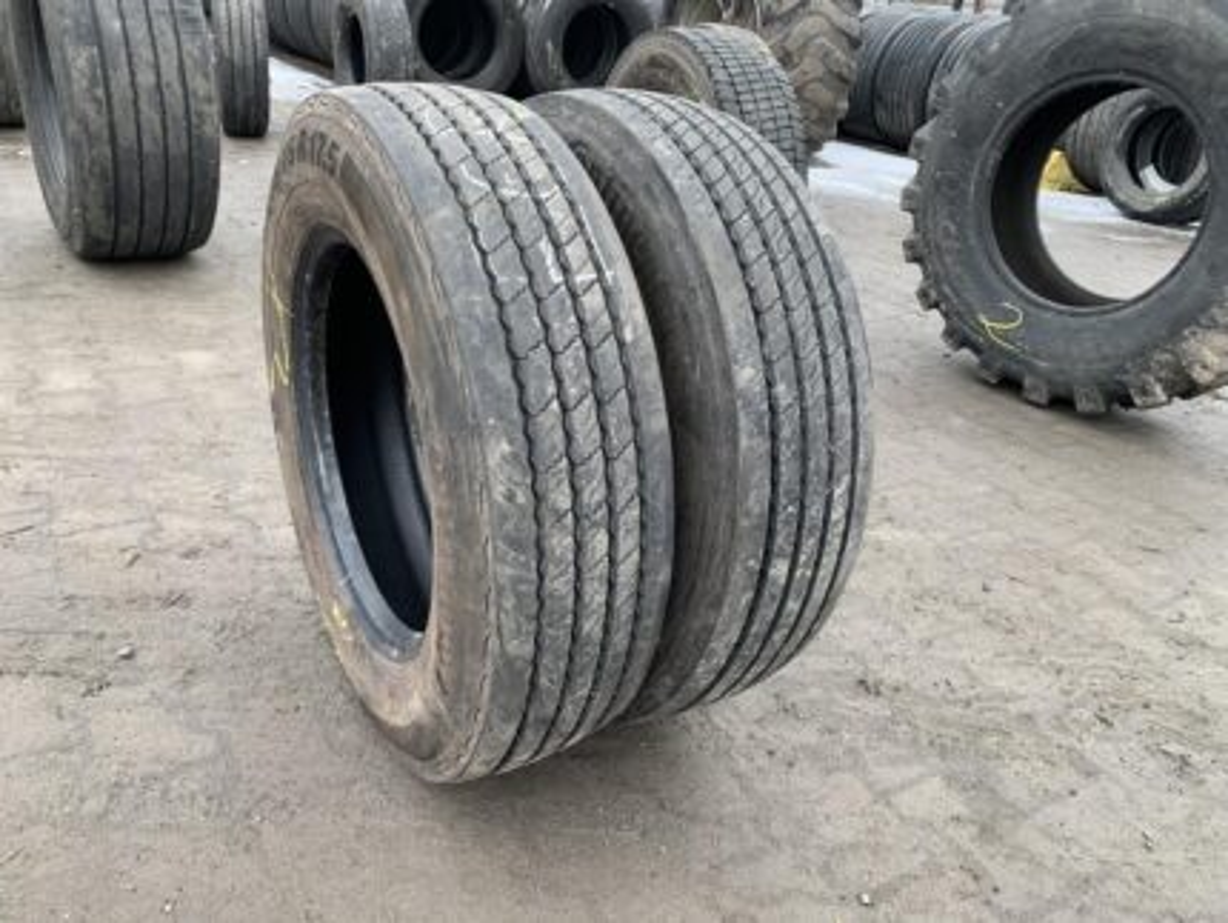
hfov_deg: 67.3
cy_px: 462
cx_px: 614
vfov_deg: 53.1
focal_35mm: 26
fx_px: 923
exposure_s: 1/122
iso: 25
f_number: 1.8
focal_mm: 4.25
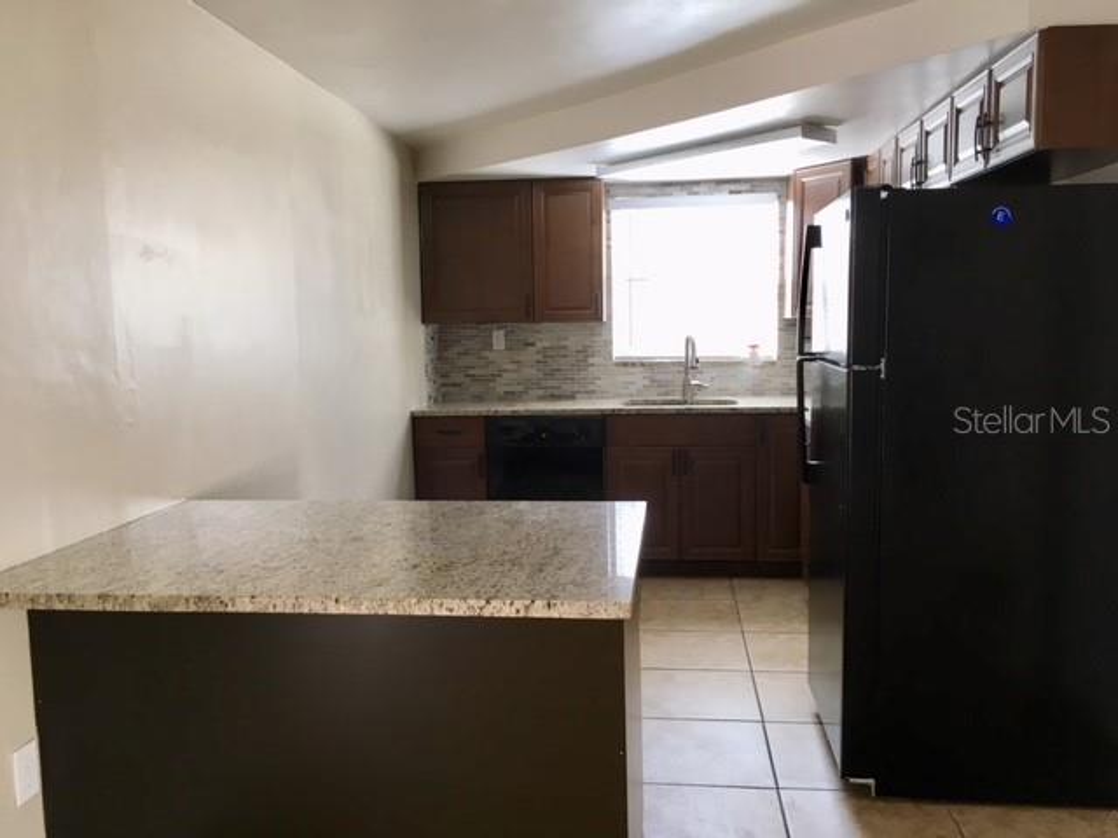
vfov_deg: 48.2
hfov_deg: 61.7
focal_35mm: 29
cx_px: 559
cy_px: 419
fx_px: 937
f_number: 2.2
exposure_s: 1/30
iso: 50
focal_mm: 4.15
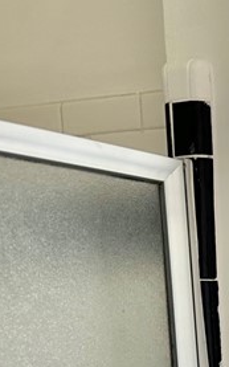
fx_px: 939
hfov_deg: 11.0
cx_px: 600
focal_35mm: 94
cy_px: 465
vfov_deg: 20.4
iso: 200
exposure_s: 1/60
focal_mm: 6.86
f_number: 1.78
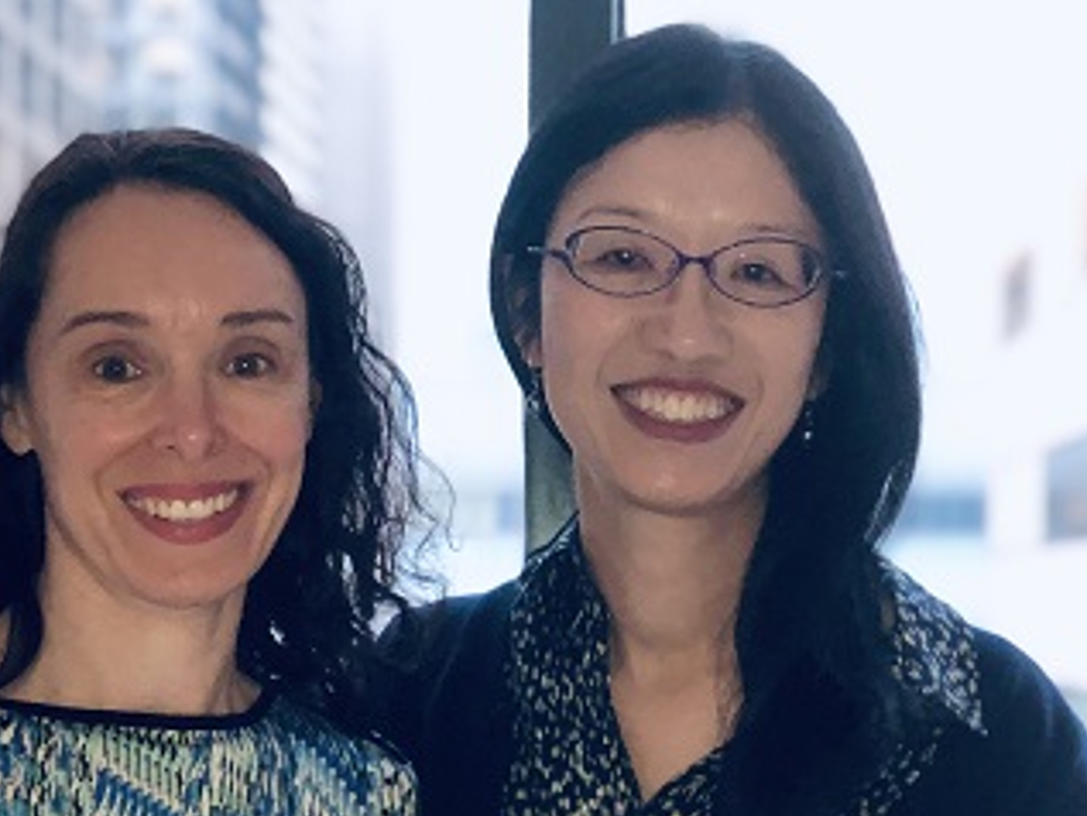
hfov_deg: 18.2
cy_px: 741
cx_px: 418
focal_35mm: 108
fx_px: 3393
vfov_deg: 13.6
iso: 200
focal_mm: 6.6
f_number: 2.8
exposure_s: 1/30
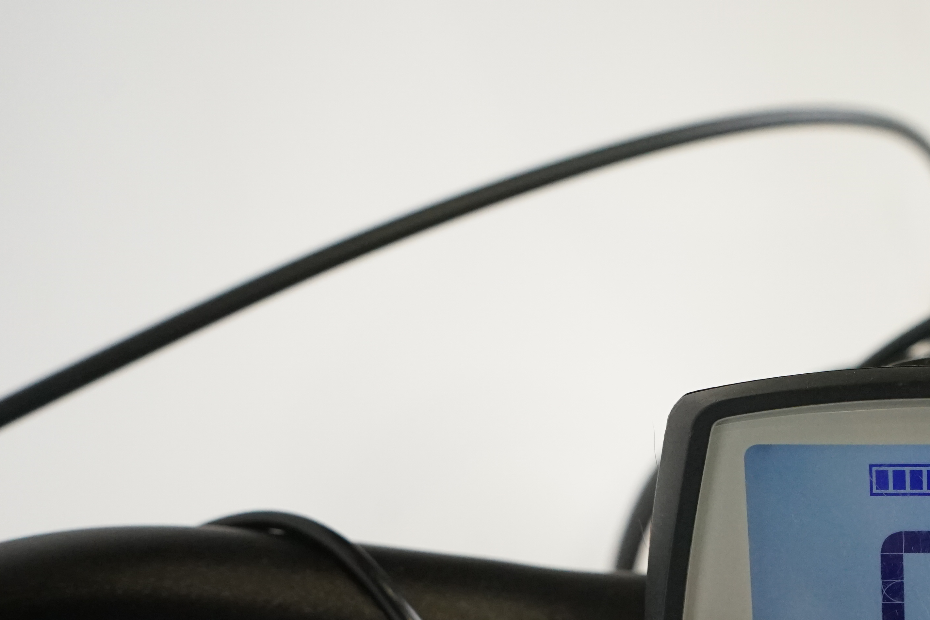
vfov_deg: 22.2
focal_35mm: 59
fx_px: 1524
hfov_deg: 31.4
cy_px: 617
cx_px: 933
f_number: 5.6
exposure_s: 1/200
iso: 2500
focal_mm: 28
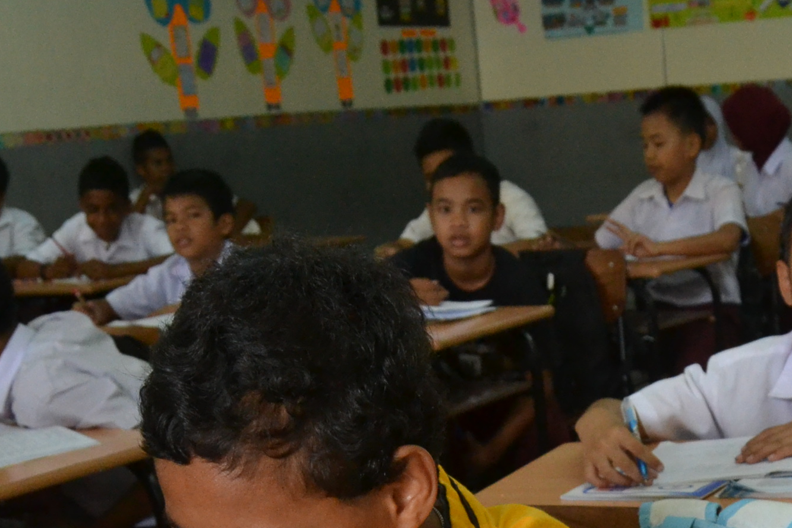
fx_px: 1540
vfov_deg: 18.4
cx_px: 674
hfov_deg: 28.0
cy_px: 649
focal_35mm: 70
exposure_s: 1/80
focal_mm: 18
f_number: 5.6
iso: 1600
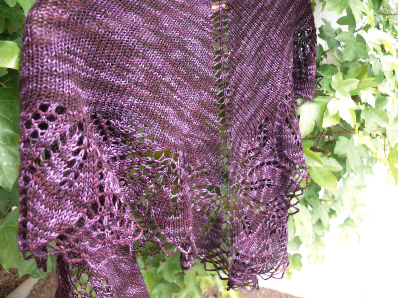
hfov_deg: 52.6
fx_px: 402
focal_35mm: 35
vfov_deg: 40.7
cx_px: 199
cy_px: 149
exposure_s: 1/125
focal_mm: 7.4
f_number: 2.8
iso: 200
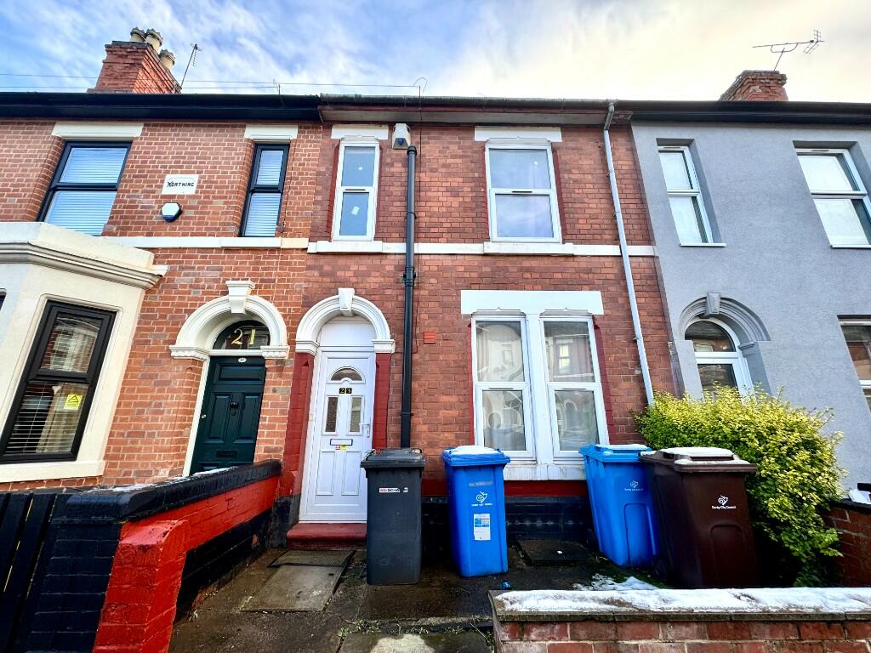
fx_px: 352
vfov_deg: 85.7
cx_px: 436
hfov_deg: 102.1
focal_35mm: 14
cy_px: 326
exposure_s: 1/193
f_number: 2.2
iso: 40
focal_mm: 2.22
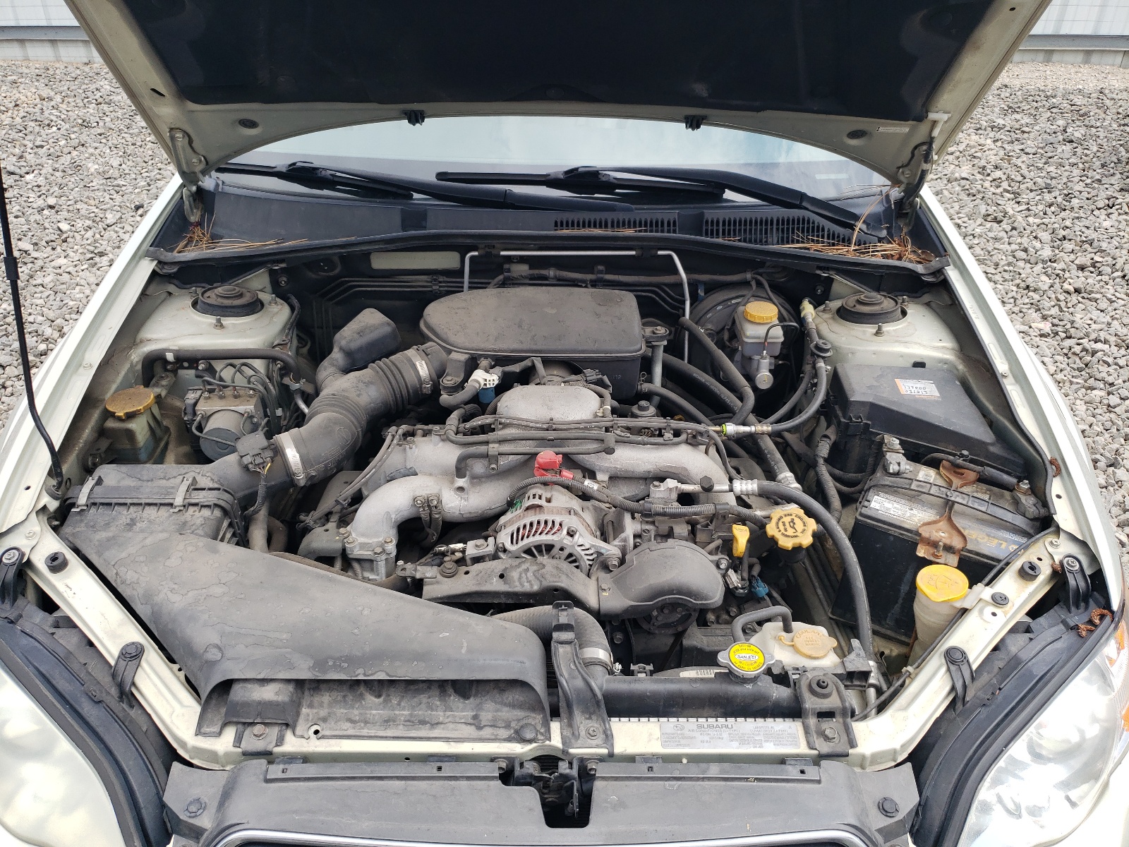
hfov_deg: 67.3
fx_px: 848
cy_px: 424
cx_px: 564
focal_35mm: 26
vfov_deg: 53.1
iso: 50
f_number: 1.5
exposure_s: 1/714
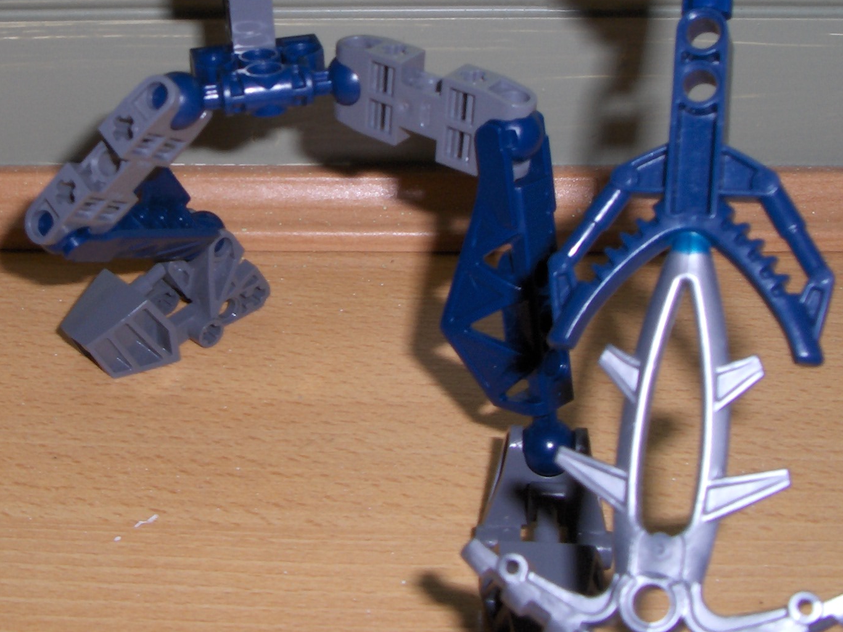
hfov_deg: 32.1
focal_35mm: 59
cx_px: 215
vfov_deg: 24.4
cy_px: 129
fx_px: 1437
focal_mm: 5.8
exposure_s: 1/60
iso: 100
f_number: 4.3
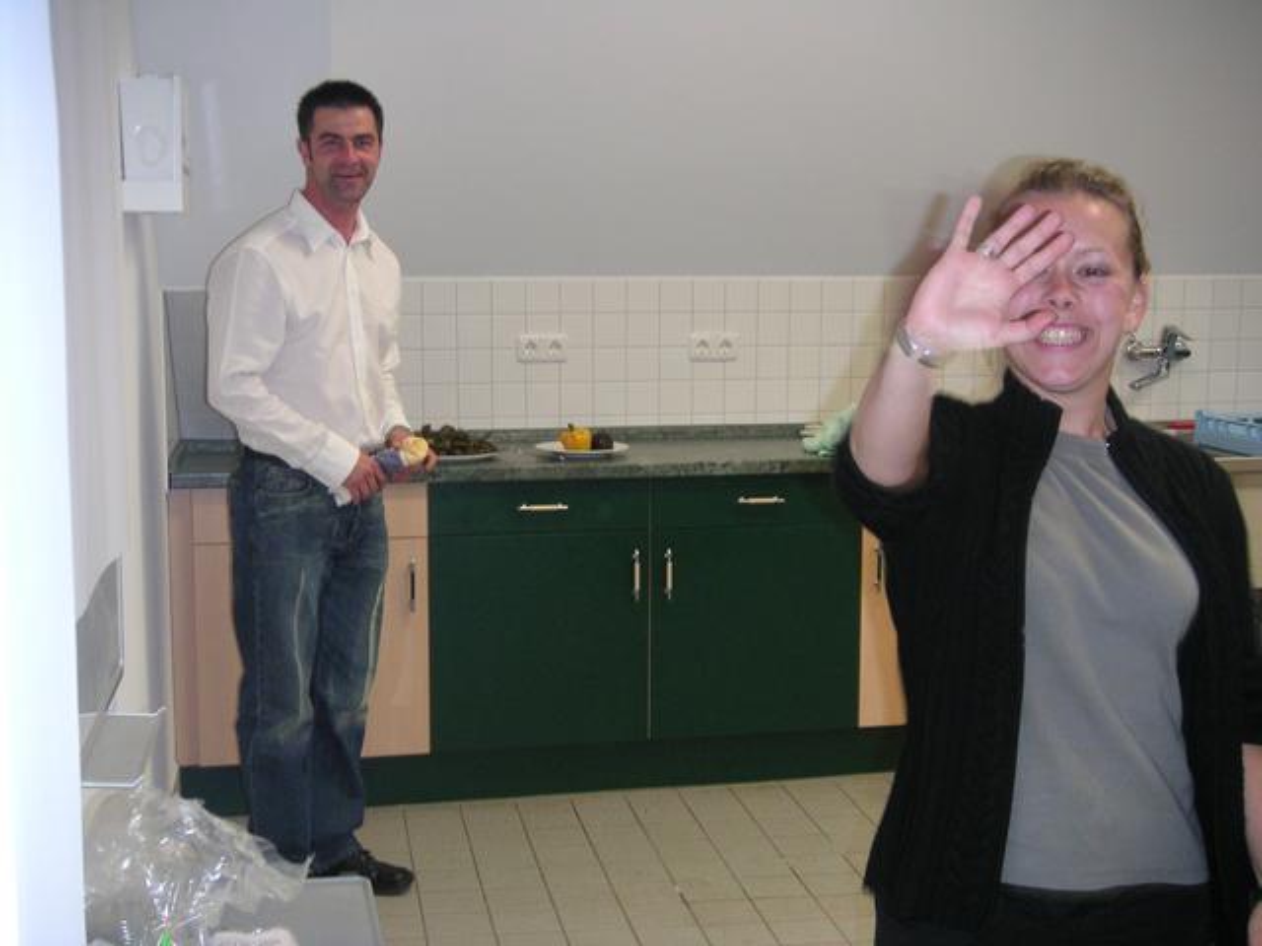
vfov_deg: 28.0
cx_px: 631
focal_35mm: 52
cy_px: 473
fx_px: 1896
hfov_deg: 36.8
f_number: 3
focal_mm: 8.1
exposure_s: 1/45
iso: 160
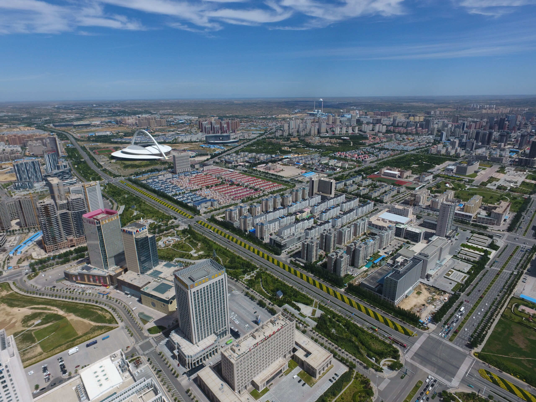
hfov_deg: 81.7
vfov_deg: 66.0
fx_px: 310
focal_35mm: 20
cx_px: 268
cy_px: 201
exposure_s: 1/1580
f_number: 2.8
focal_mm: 3.61
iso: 100
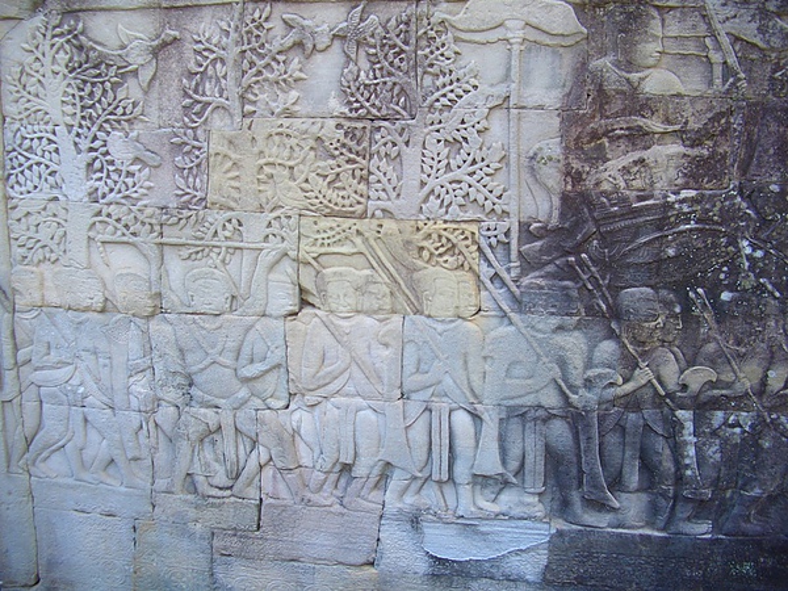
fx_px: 797
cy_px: 296
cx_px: 394
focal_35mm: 35
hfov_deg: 52.6
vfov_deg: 40.7
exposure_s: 1/60
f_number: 2.6
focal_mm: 5.8
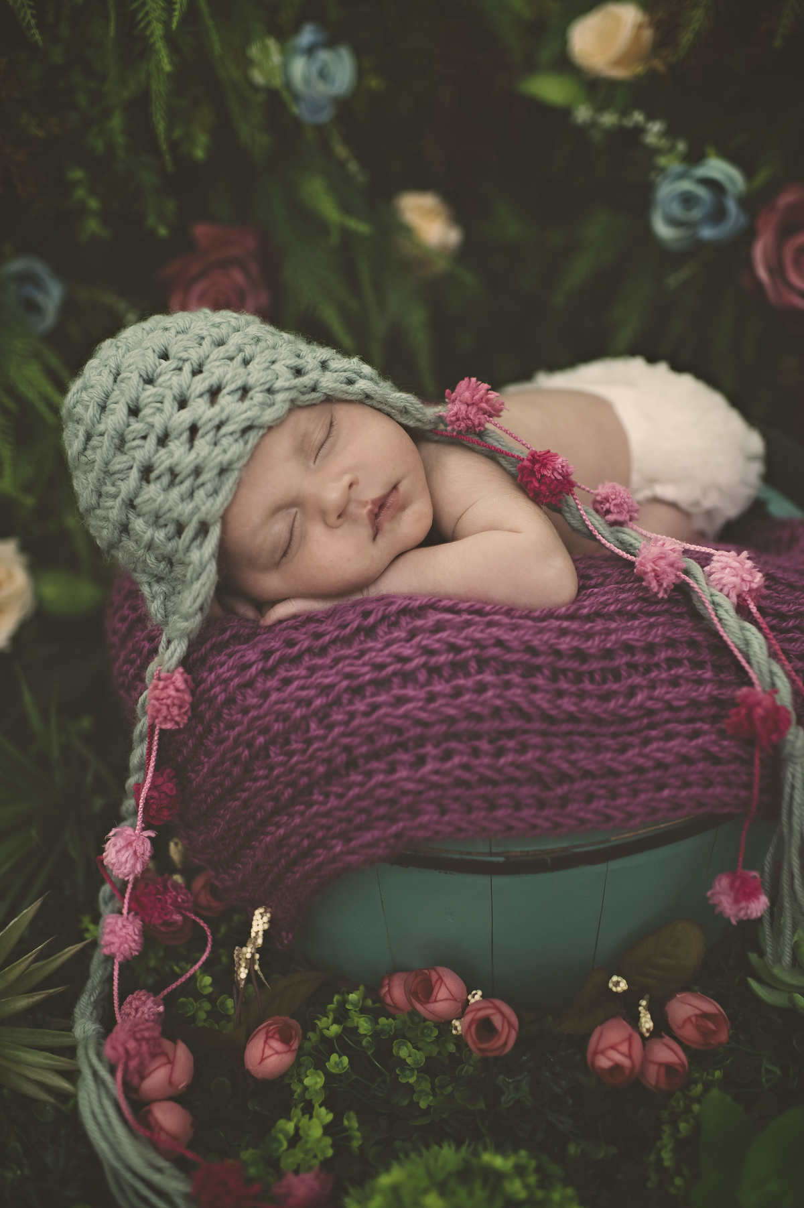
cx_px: 402
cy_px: 604
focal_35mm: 35
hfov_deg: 37.8
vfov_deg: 54.5
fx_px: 1174
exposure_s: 1/200
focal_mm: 35
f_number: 2.2
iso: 320
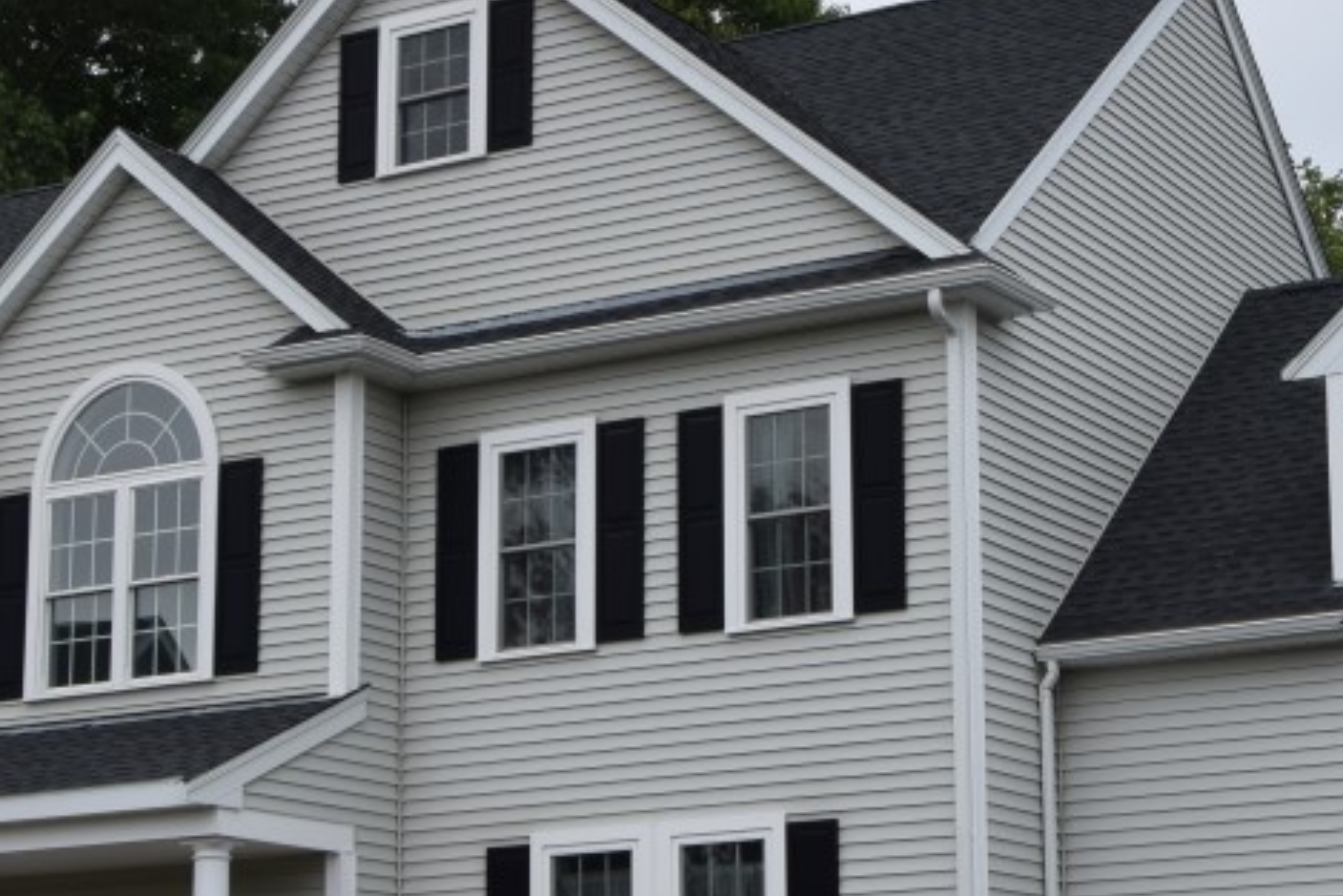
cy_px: 527
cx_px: 939
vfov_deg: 16.9
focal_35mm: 81
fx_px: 3023
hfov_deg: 24.9
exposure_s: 1/320
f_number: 9
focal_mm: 22
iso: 200
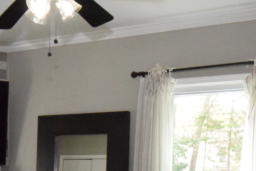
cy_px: 189
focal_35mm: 51
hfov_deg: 38.2
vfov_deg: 24.7
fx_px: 363
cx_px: 74
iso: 8000
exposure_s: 1/125
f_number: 16
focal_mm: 10
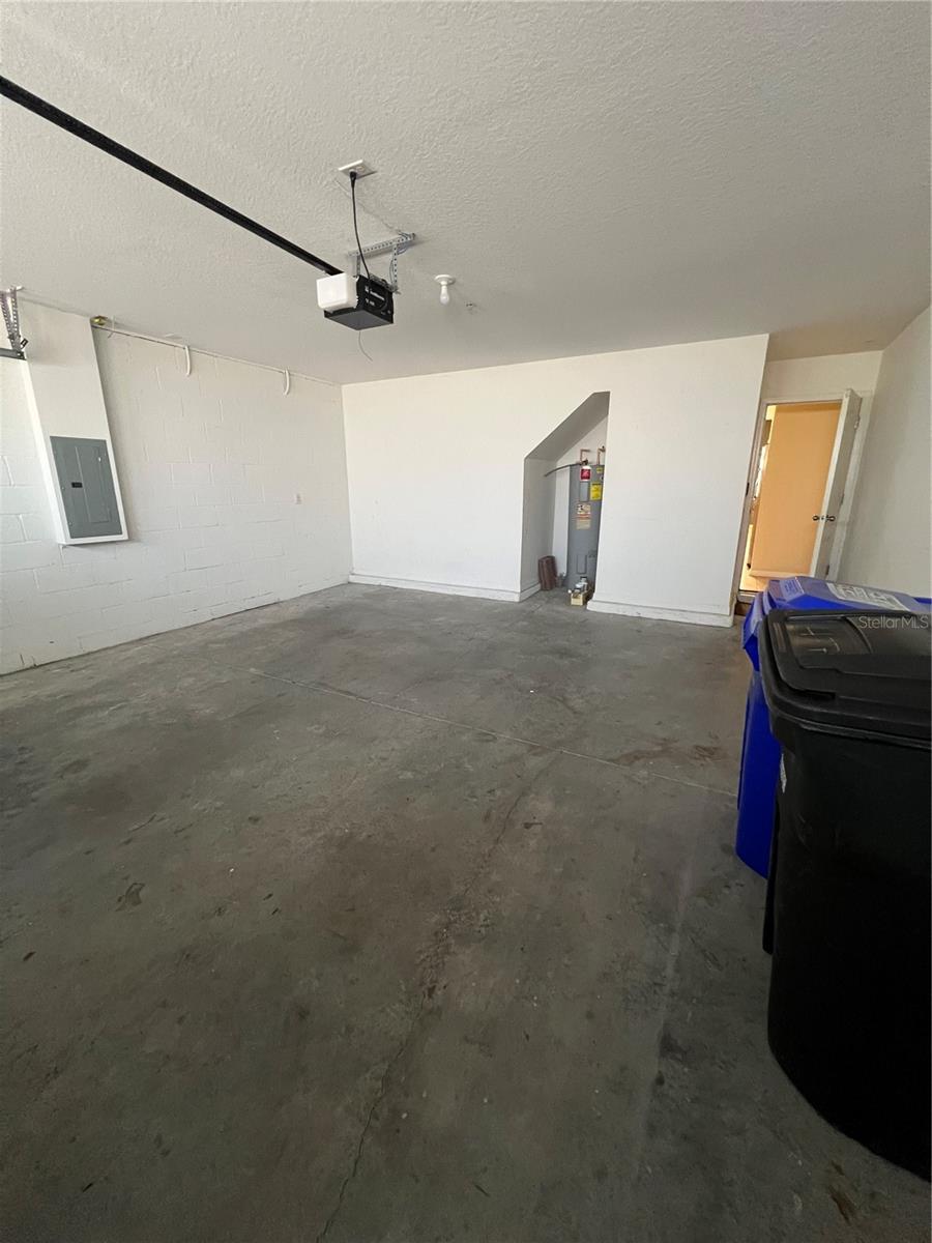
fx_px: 467
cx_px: 466
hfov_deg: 89.9
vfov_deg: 106.2
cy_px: 622
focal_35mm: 13
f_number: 1.8
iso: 640
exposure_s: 1/60
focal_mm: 1.57
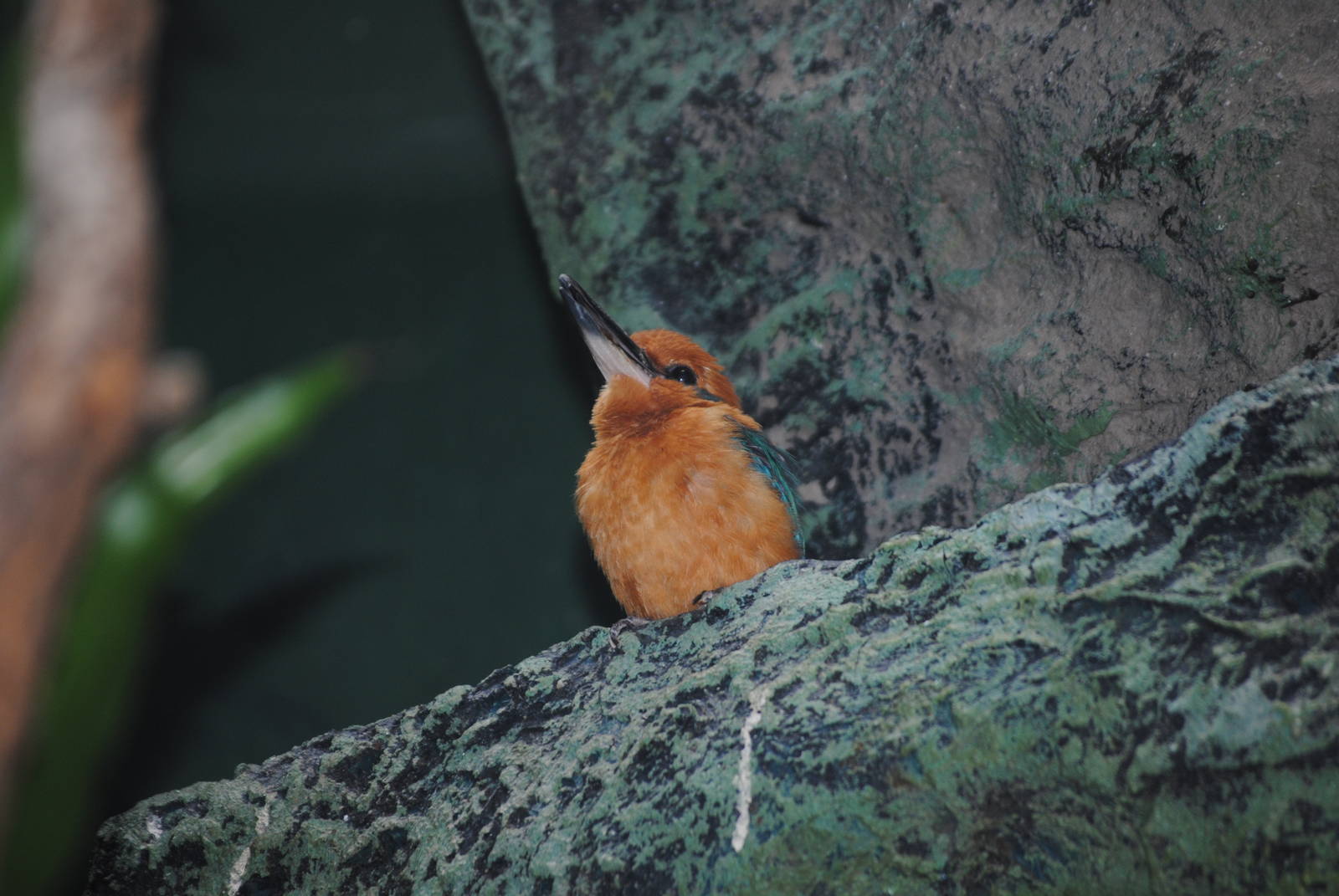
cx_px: 670
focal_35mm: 240
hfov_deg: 8.6
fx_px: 8937
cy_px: 448
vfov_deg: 5.7
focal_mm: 160
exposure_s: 1/60
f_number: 5.3
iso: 200
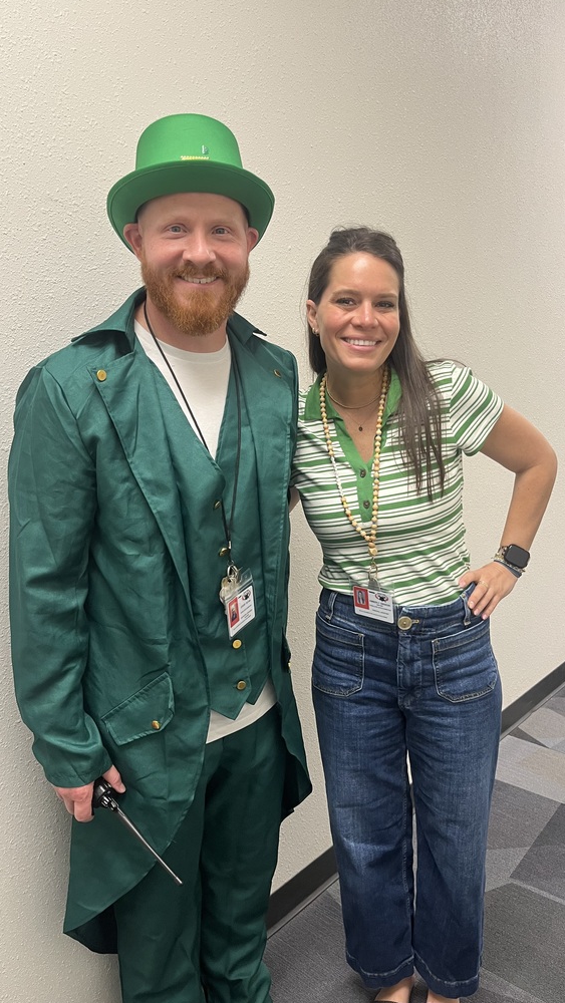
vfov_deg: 66.1
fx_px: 772
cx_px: 295
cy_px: 509
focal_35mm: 29
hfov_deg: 40.2
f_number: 1.6
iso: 100
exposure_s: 1/60
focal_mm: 5.1
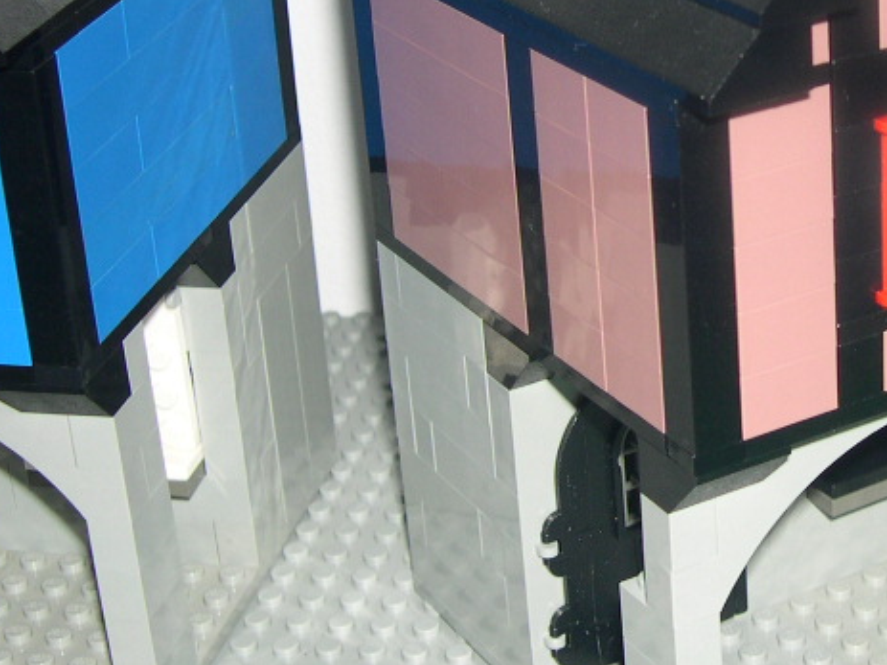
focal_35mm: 84
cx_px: 803
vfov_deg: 17.5
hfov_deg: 22.7
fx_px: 2152
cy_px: 197
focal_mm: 8
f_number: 2.8
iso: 100
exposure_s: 1/60
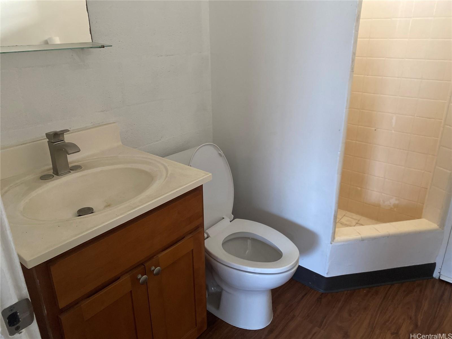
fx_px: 339
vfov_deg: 53.1
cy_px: 170
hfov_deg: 67.3
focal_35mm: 26
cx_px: 226
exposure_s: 1/40
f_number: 1.8
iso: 500
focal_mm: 4.25
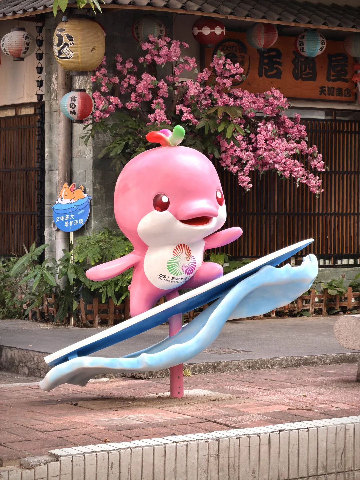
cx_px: 180
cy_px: 240
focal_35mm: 100
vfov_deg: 19.6
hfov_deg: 14.8
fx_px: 1387
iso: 50
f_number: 2.8
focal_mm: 16.89
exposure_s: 1/121
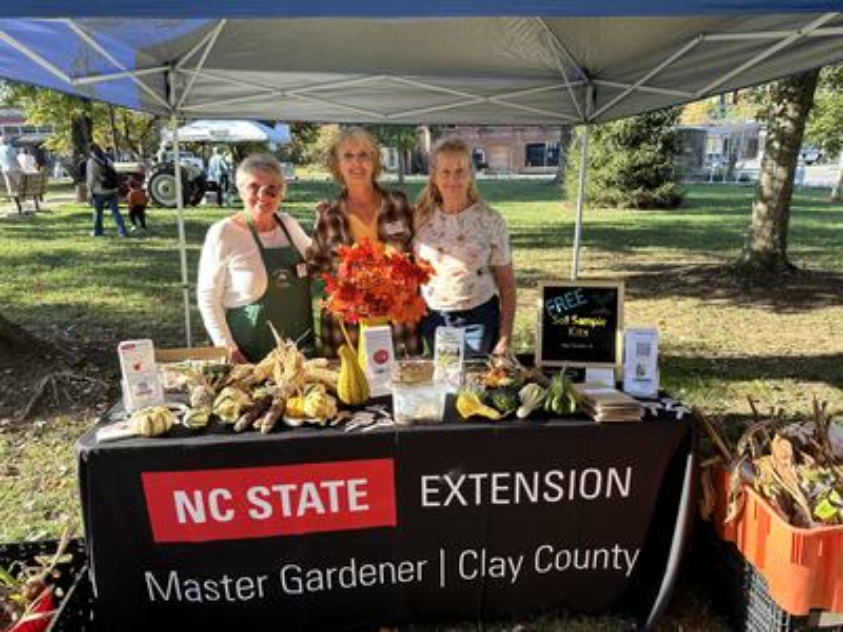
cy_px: 316
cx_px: 422
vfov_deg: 56.8
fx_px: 584
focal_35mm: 24
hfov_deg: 71.6
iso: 80
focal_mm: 6.86
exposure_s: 1/484
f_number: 1.78
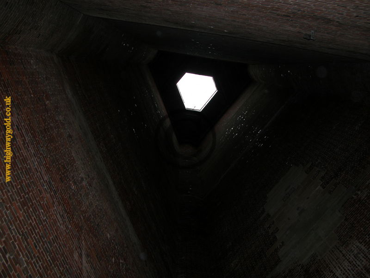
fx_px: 374
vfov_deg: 40.7
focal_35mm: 35
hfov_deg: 52.6
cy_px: 139
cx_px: 185
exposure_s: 1/60
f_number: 2.8
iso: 100
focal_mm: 8.9
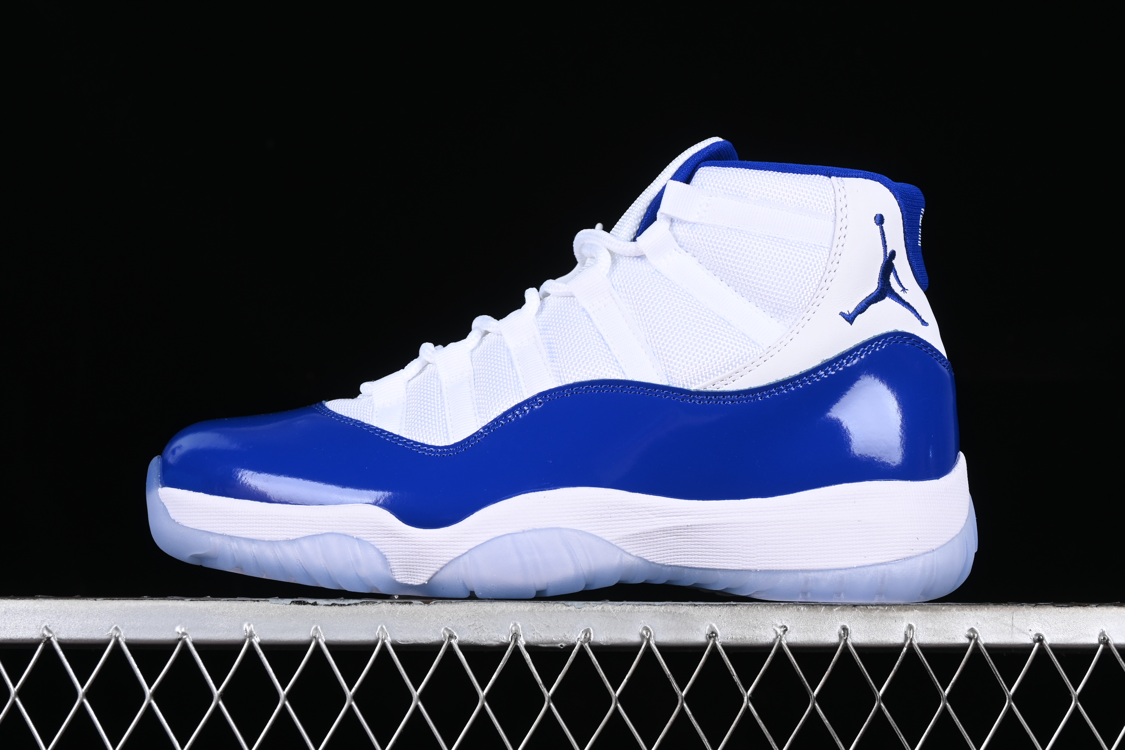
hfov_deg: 27.0
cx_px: 562
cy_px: 375
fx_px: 2344
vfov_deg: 18.2
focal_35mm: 75
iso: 160
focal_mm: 50
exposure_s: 1/80
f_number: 8
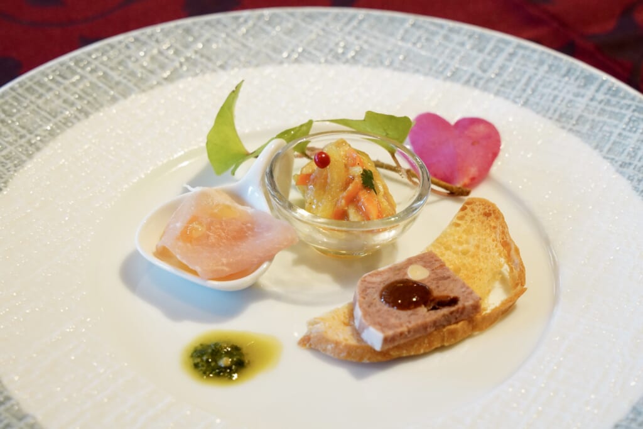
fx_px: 1187
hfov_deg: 30.3
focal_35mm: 66
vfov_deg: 20.5
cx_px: 322
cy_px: 214
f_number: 5.6
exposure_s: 1/250
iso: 2500
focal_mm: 44.3
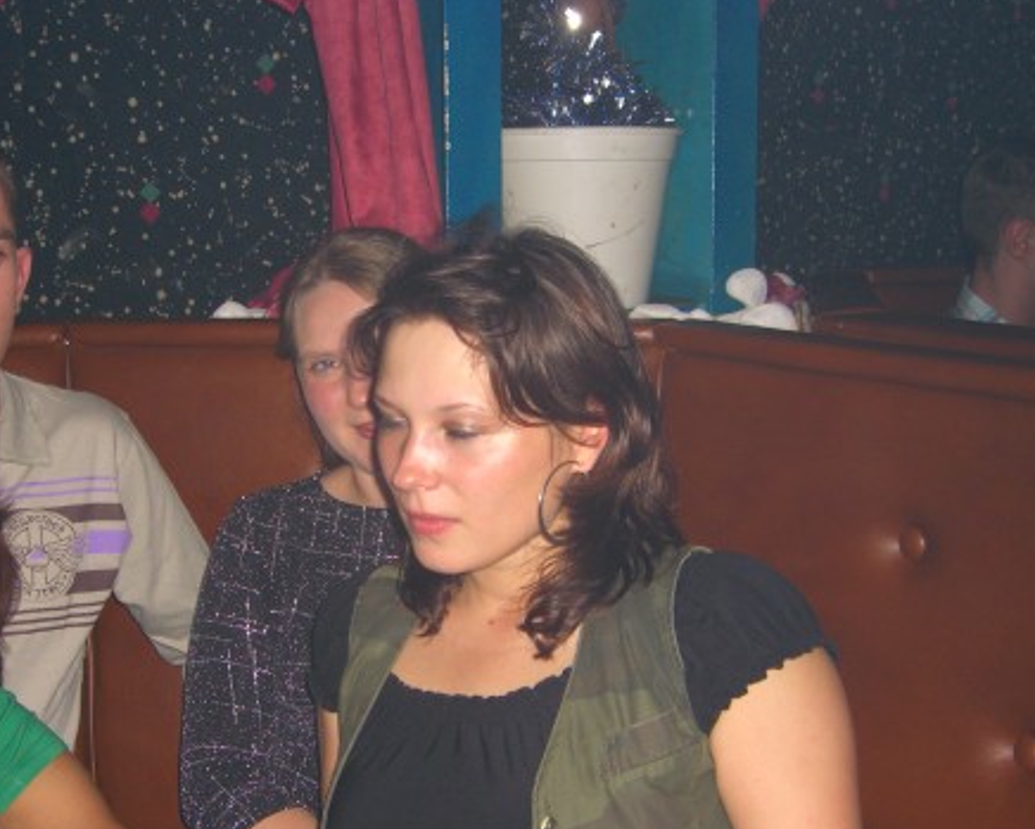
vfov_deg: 29.6
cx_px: 453
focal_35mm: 51
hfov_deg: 36.6
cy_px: 518
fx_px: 1563
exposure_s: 1/60
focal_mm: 7.9
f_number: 2.8
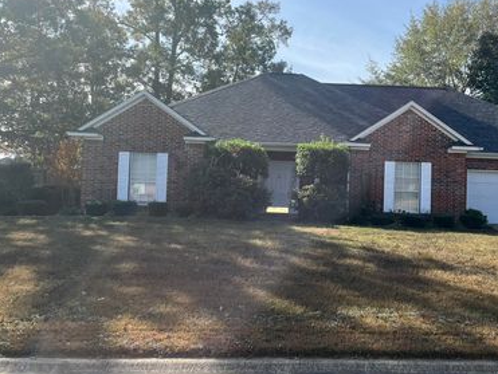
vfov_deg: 40.7
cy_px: 172
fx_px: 504
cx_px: 309
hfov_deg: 52.1
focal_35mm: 35
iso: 50
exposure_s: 1/2463
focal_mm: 5.1
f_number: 1.6
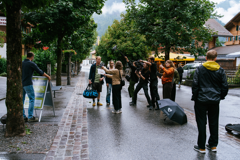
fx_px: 227
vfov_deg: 38.9
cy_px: 80
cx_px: 120
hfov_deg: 55.8
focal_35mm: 34
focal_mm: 34
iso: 320
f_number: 6.3
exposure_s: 1/250
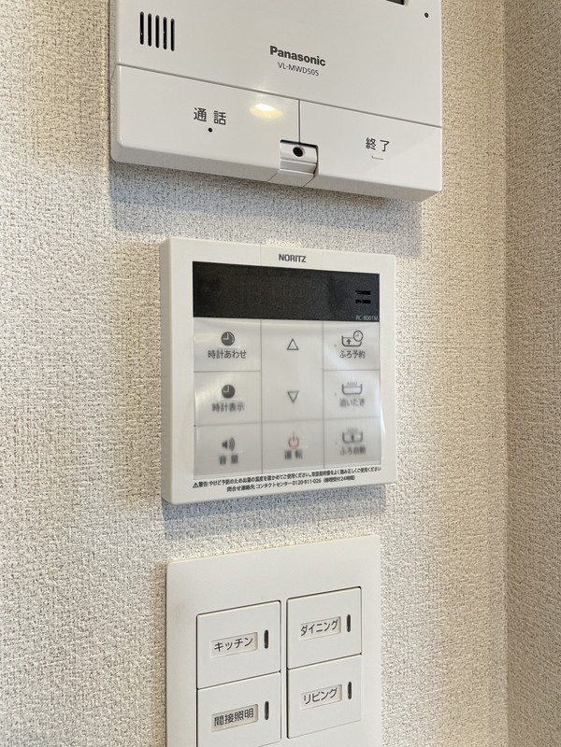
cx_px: 280
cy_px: 374
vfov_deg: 67.3
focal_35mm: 26
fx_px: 562
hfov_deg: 53.1
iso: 100
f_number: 1.6
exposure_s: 1/121
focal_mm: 4.2
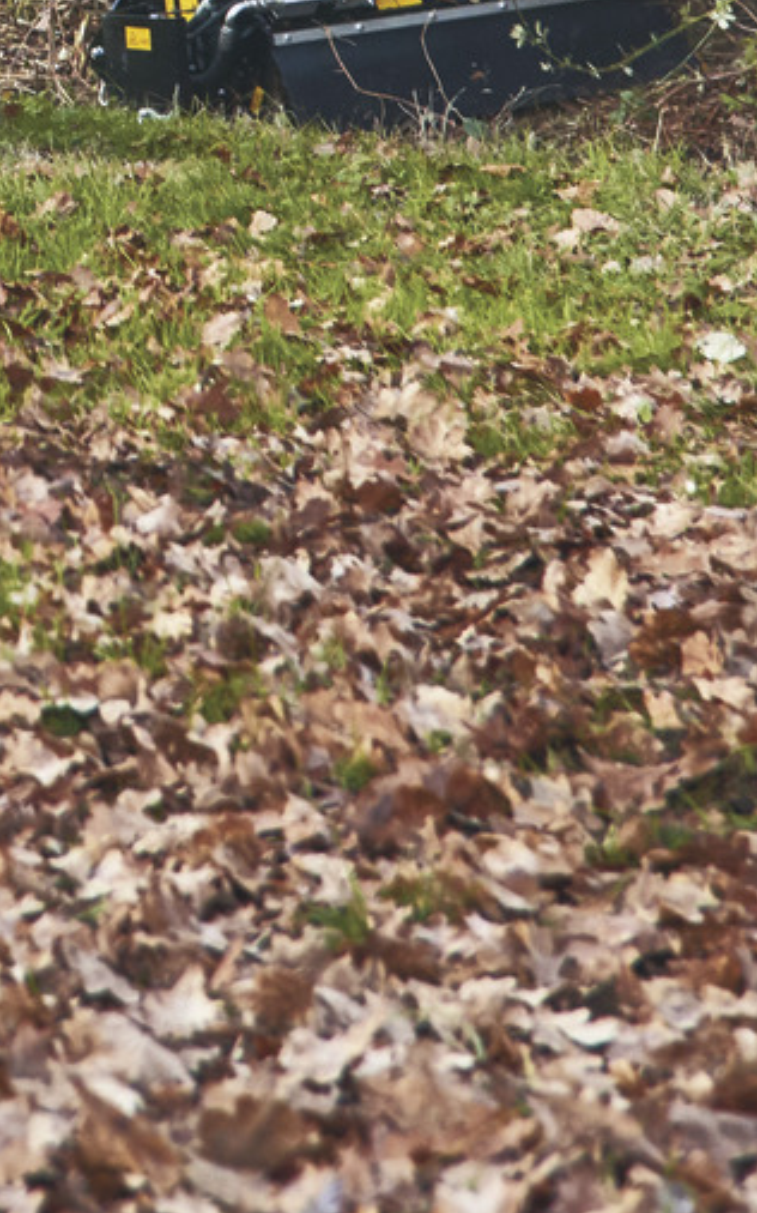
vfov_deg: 8.8
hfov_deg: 5.6
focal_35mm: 232
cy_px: -568
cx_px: -443
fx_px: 7662
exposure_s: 1/60
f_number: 5
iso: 1000
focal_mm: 60
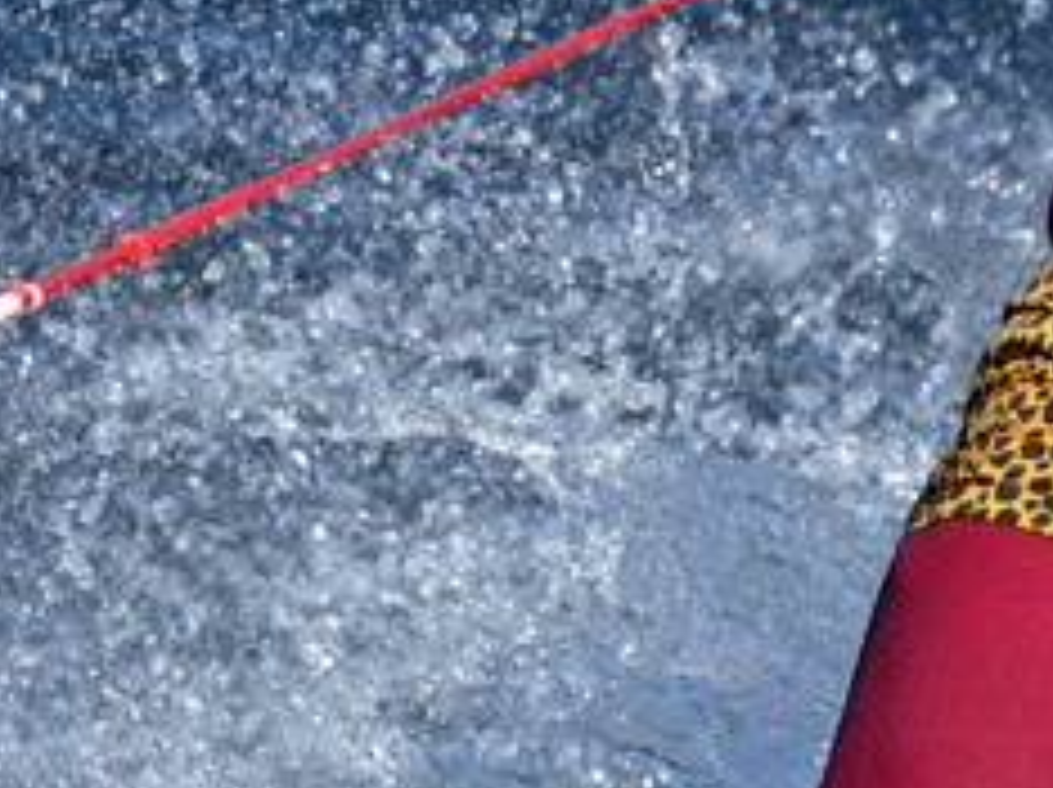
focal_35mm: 1684
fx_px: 51174
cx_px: 410
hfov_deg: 1.2
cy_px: 417
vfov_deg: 0.9
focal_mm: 400
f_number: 5.6
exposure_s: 1/2500
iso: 400
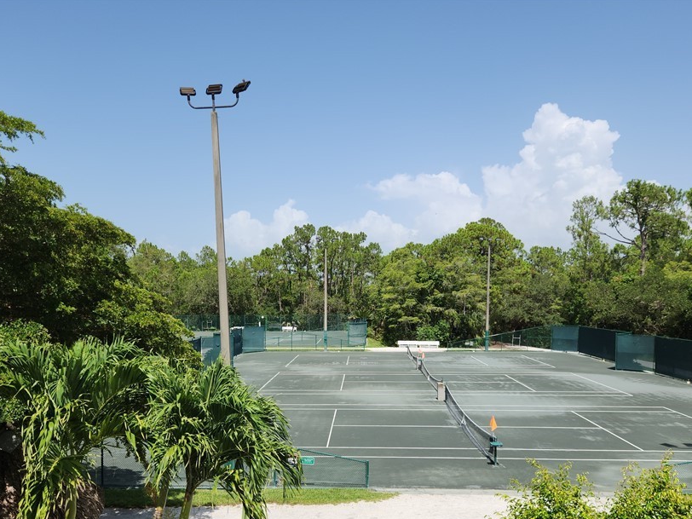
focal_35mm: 29
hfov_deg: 61.6
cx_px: 333
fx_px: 580
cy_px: 324
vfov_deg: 47.8
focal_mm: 5.4
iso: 20
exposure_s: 1/1839
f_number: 1.8
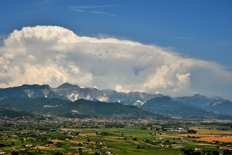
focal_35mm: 45
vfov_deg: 29.9
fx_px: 290
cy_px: 78
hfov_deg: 43.6
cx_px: 116
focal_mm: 30
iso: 100
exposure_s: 1/500
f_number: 16
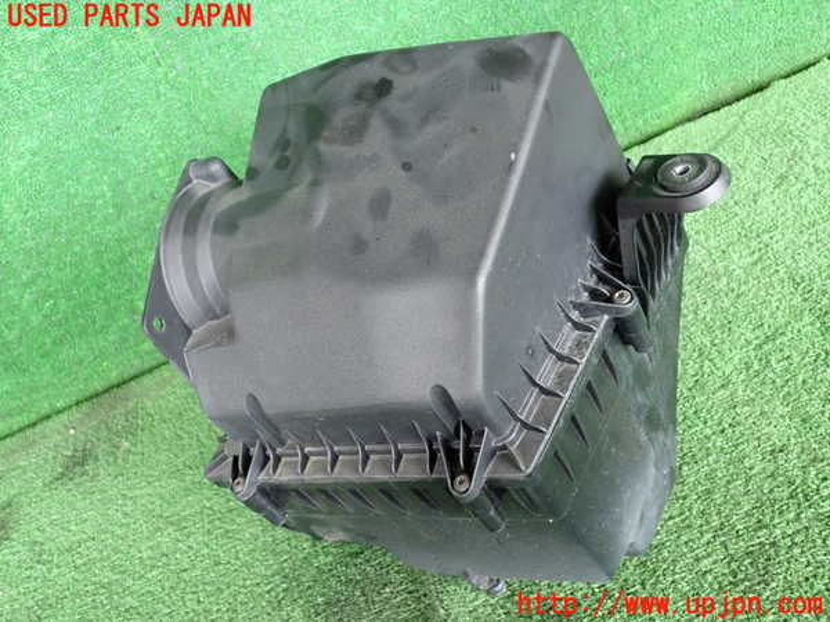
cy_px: 311
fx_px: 767
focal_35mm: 32
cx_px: 415
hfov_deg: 56.8
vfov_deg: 44.2
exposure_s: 1/125
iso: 500
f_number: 2.4
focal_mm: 5.79
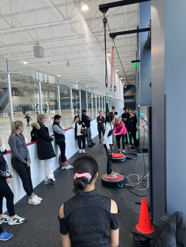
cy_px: 124
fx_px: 186
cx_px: 93
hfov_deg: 53.1
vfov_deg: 67.3
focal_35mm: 26
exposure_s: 1/121
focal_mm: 5.7
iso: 32
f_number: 1.5
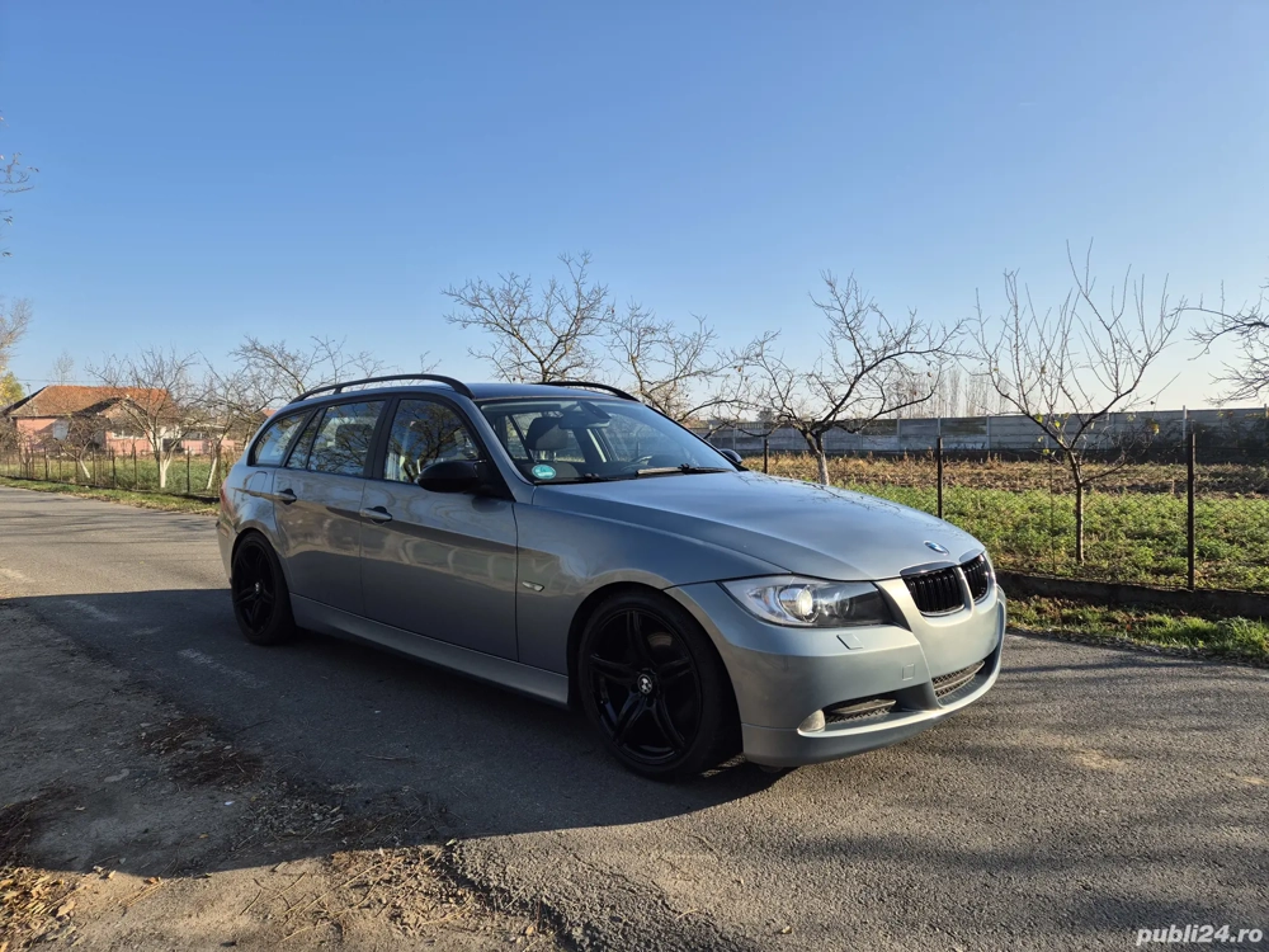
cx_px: 634
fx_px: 843
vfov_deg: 58.9
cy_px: 476
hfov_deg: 73.9
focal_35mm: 23
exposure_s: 1/1144
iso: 25
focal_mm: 5.4
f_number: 1.8
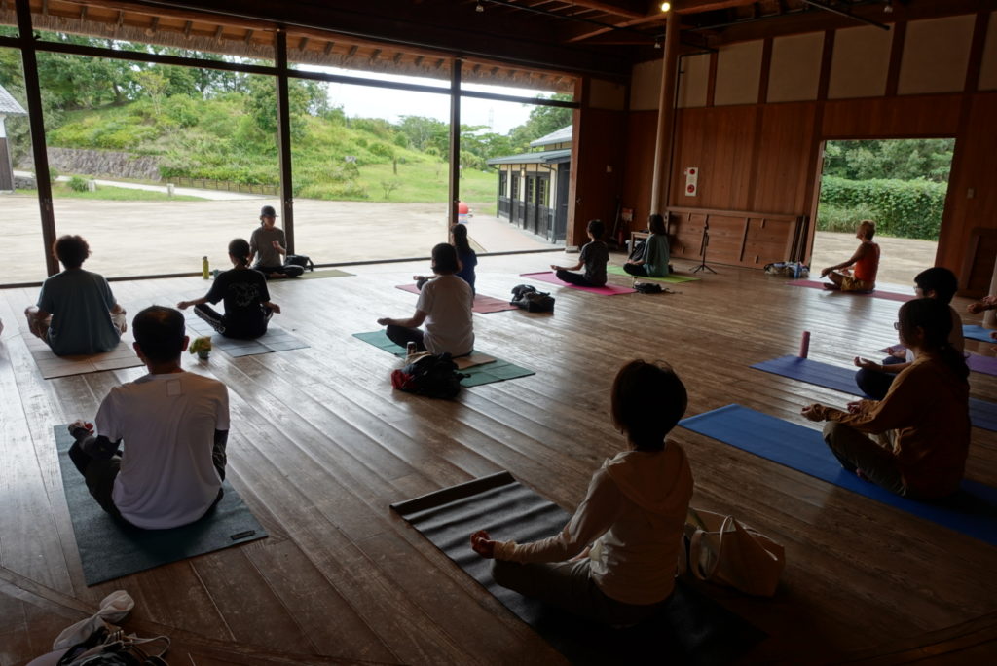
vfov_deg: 53.2
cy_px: 333
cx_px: 498
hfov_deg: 73.7
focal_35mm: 24
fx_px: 665
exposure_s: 1/100
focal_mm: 8.8
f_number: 4
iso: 125
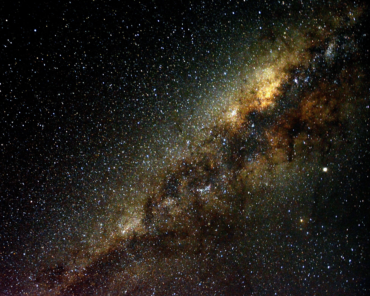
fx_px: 339
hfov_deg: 56.9
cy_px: 149
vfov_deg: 47.1
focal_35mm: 31
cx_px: 158
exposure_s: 30
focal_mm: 18
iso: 1600
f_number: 3.5
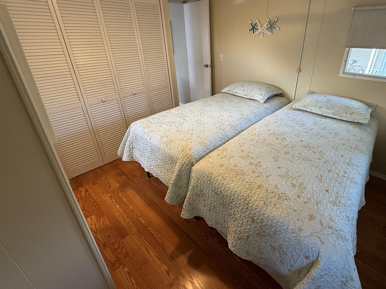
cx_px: 228
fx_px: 190
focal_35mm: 17
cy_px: 116
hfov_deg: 90.1
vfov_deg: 73.9
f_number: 2.2
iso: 200
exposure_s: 1/60
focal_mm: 2.22
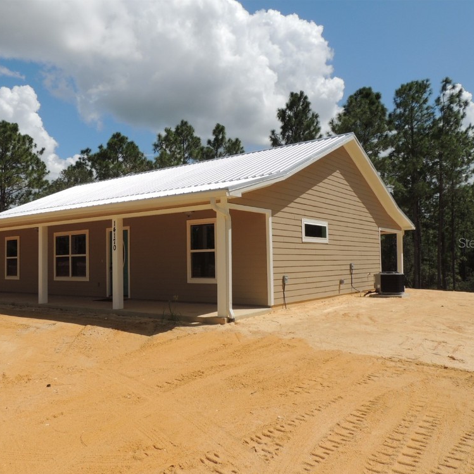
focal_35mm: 29
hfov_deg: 55.3
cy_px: 242
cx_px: 194
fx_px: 449
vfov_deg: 55.6
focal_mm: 4.3
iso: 100
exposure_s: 1/1600
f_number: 4.2
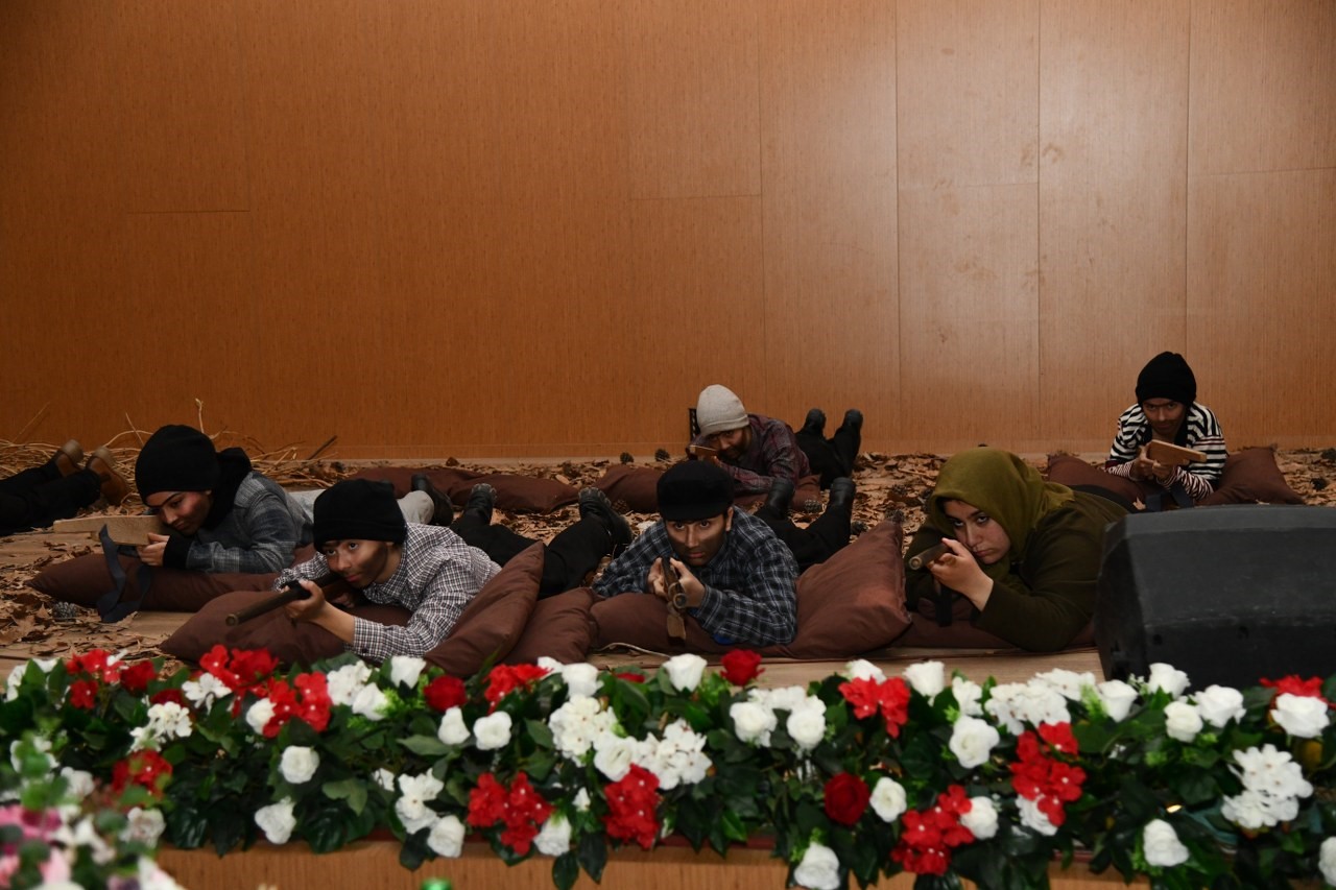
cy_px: 445
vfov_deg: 26.0
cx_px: 668
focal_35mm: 52
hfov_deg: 38.2
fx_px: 1929
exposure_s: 1/100
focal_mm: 52
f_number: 4
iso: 2500
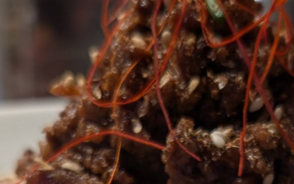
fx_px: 801
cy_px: 331
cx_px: 157
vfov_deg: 12.0
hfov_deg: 20.8
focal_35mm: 100
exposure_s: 1/50
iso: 62
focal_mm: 6.9
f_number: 1.68
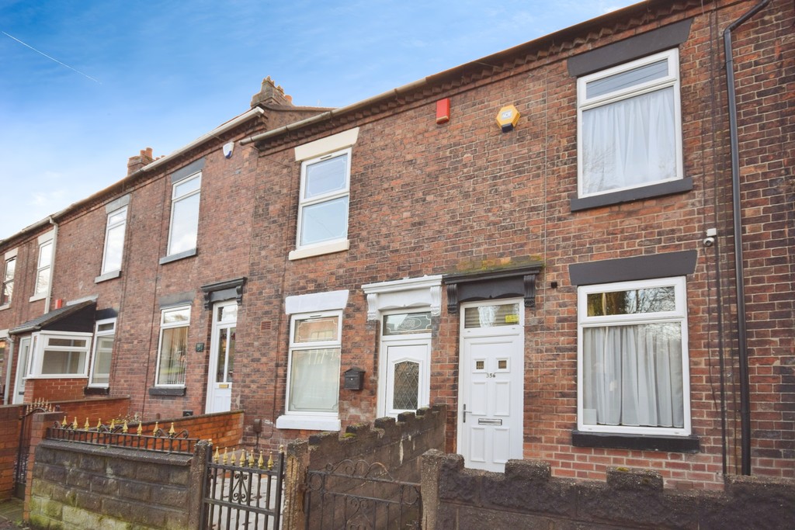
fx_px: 381
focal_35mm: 17
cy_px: 265
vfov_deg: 69.7
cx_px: 398
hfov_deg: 92.4
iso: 400
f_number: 7.1
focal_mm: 11.5
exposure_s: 1/200
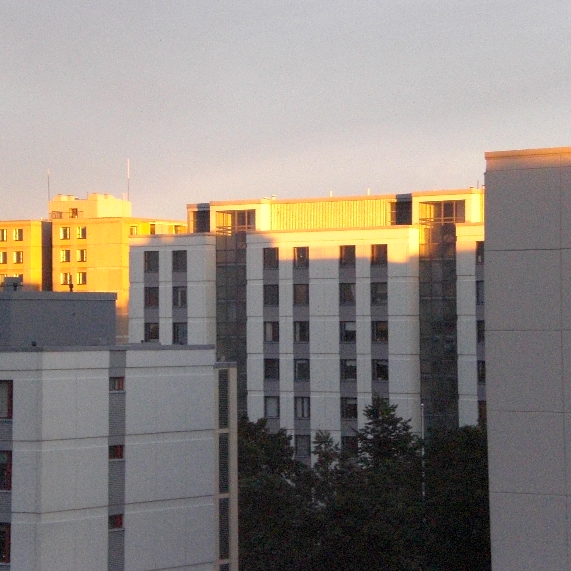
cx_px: 231
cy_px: 286
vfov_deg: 12.9
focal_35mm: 135
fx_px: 2519
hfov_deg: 12.9
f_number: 5.9
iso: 800
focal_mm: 18.9
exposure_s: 1/100
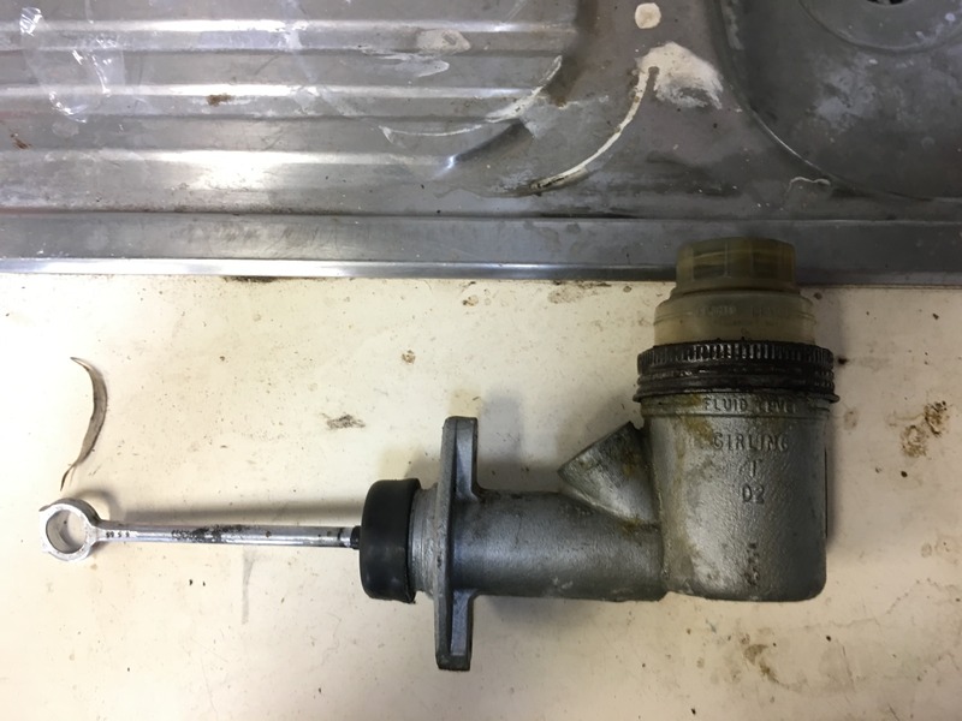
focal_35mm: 29
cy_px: 360
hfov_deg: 61.7
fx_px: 806
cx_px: 481
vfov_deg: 48.2
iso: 125
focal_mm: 4.15
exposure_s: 1/33
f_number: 2.2
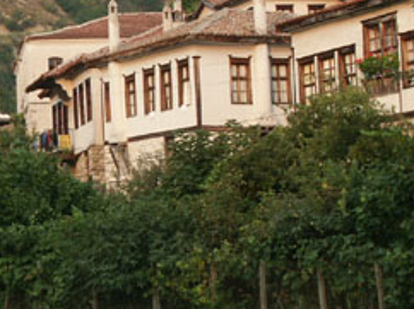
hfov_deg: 12.6
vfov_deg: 9.6
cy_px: 154
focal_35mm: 154
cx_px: -50
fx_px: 1840
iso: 100
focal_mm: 15.32
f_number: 8
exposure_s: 1/60
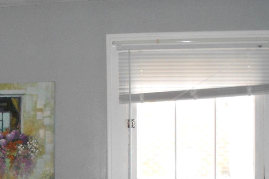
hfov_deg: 14.4
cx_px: -4
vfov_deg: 9.6
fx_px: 1046
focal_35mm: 140
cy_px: 228
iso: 320
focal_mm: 10
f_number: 4.9
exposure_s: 1/60
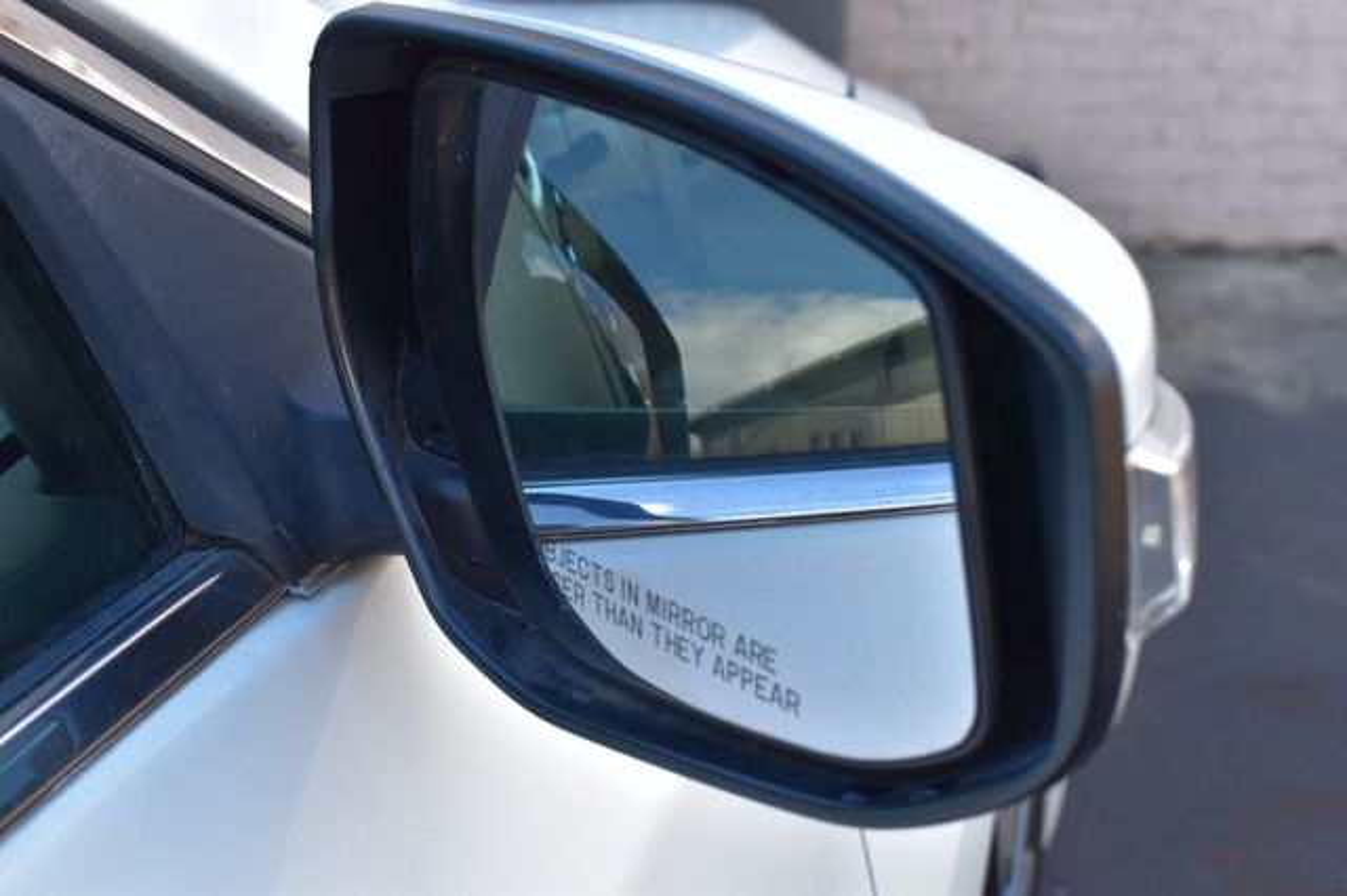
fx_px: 2019
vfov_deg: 25.0
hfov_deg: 36.9
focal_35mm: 54
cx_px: 674
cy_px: 448
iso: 400
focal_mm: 36
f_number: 9
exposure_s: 1/100
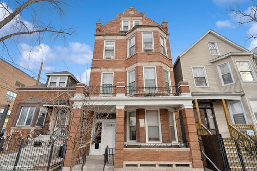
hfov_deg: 90.0
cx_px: 128
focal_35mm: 18
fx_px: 128
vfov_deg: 67.3
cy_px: 86
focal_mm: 18
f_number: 8
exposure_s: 1/1000
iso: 320
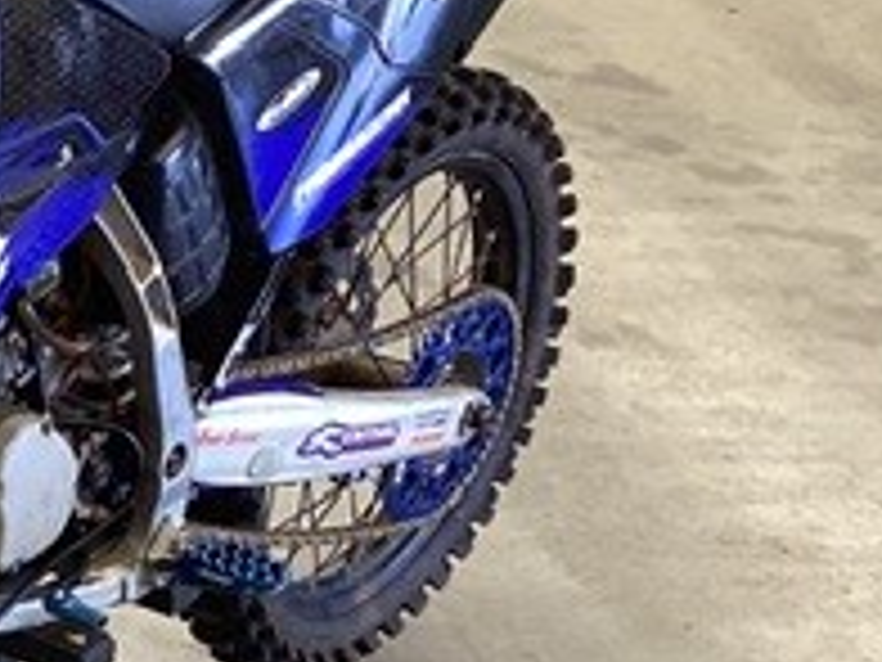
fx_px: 2573
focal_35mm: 101
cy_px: 464
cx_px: -364
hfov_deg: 17.8
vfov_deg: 14.6
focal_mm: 3.3
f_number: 2.4
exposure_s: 1/50
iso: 80
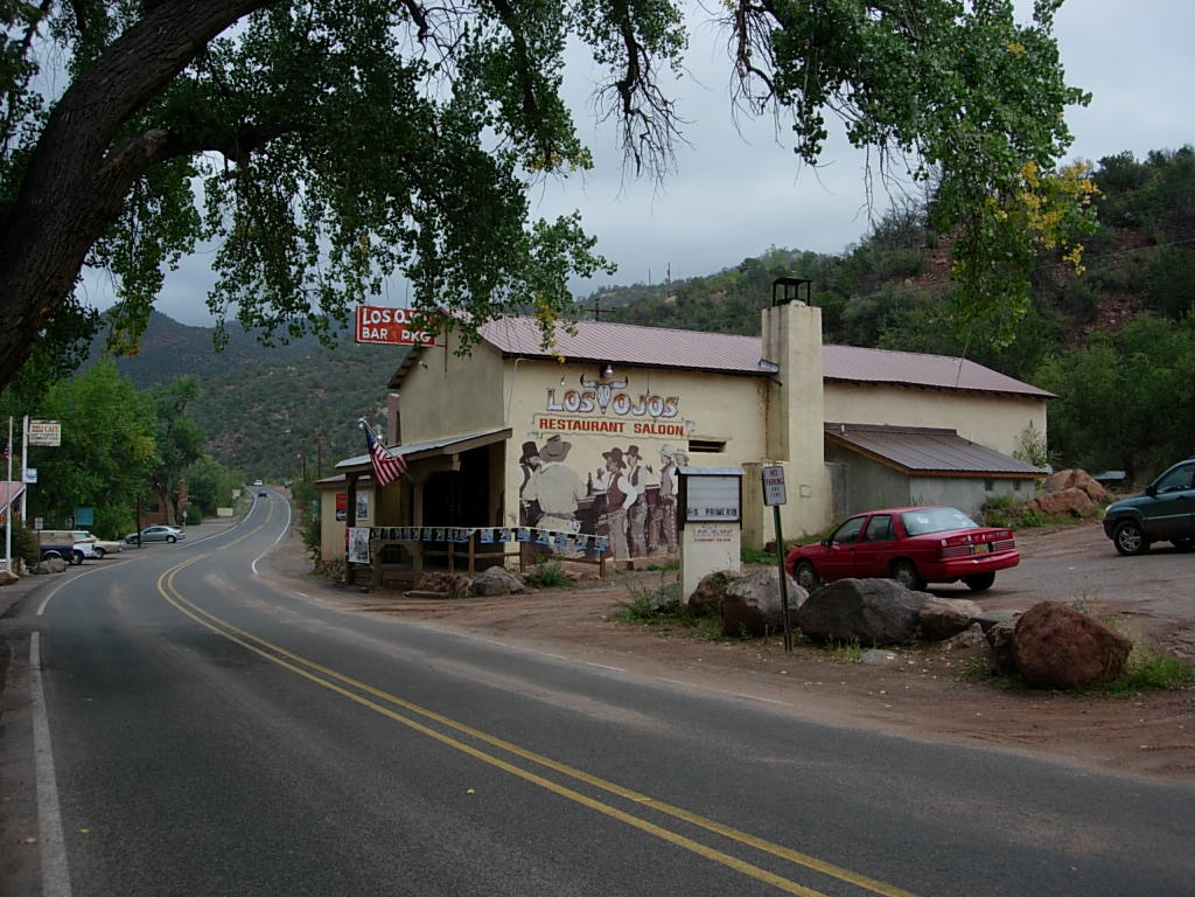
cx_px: 598
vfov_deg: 37.7
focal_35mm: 38
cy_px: 448
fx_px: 1312
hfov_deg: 49.0
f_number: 2.8
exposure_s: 1/542
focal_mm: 7.8
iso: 64
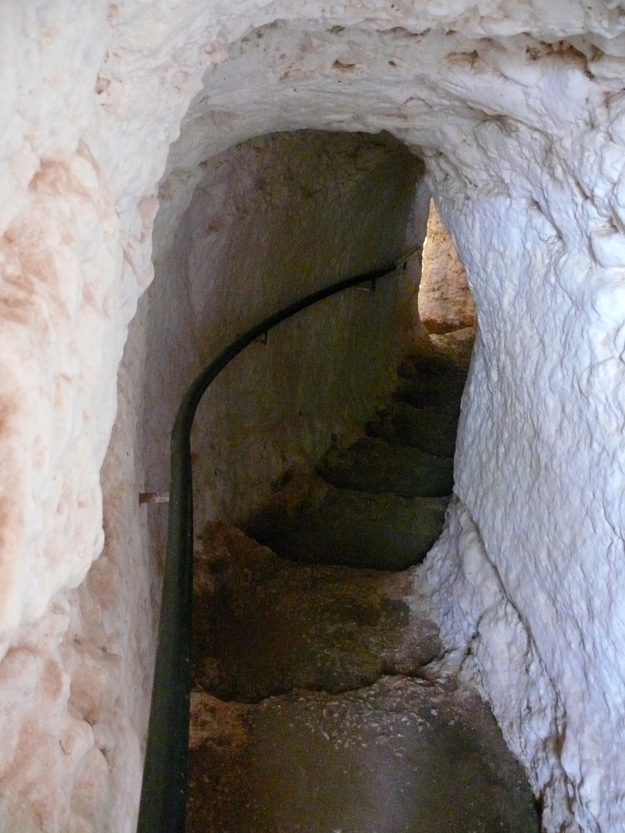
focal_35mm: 35
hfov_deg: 40.7
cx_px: 312
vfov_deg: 52.6
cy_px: 416
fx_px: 842
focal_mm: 7.4
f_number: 2.8
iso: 800
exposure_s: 1/10
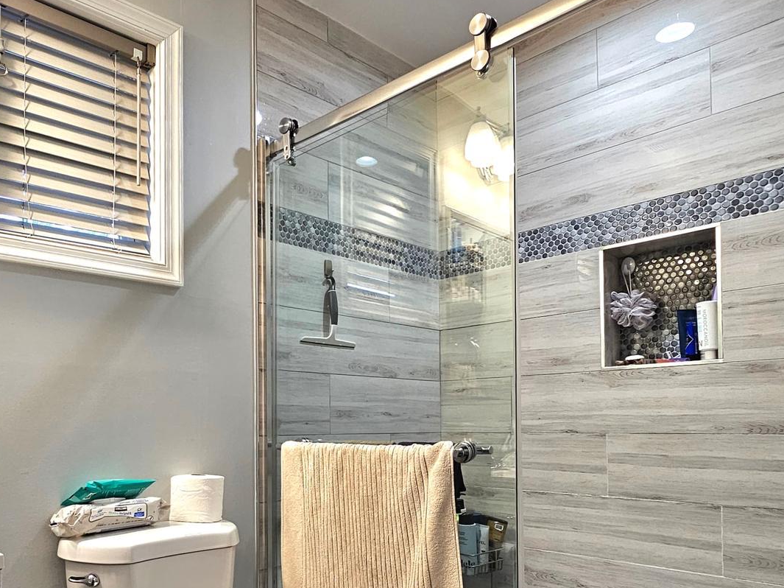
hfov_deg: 67.5
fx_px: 566
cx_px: 262
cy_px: 369
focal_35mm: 25
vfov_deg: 54.2
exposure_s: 1/60.2
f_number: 2.2
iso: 125
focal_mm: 2.2
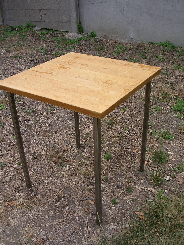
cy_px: 122
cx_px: 92
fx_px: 269
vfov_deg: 49.0
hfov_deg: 37.7
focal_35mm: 38
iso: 50
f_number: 2.8
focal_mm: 5.8
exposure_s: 1/504
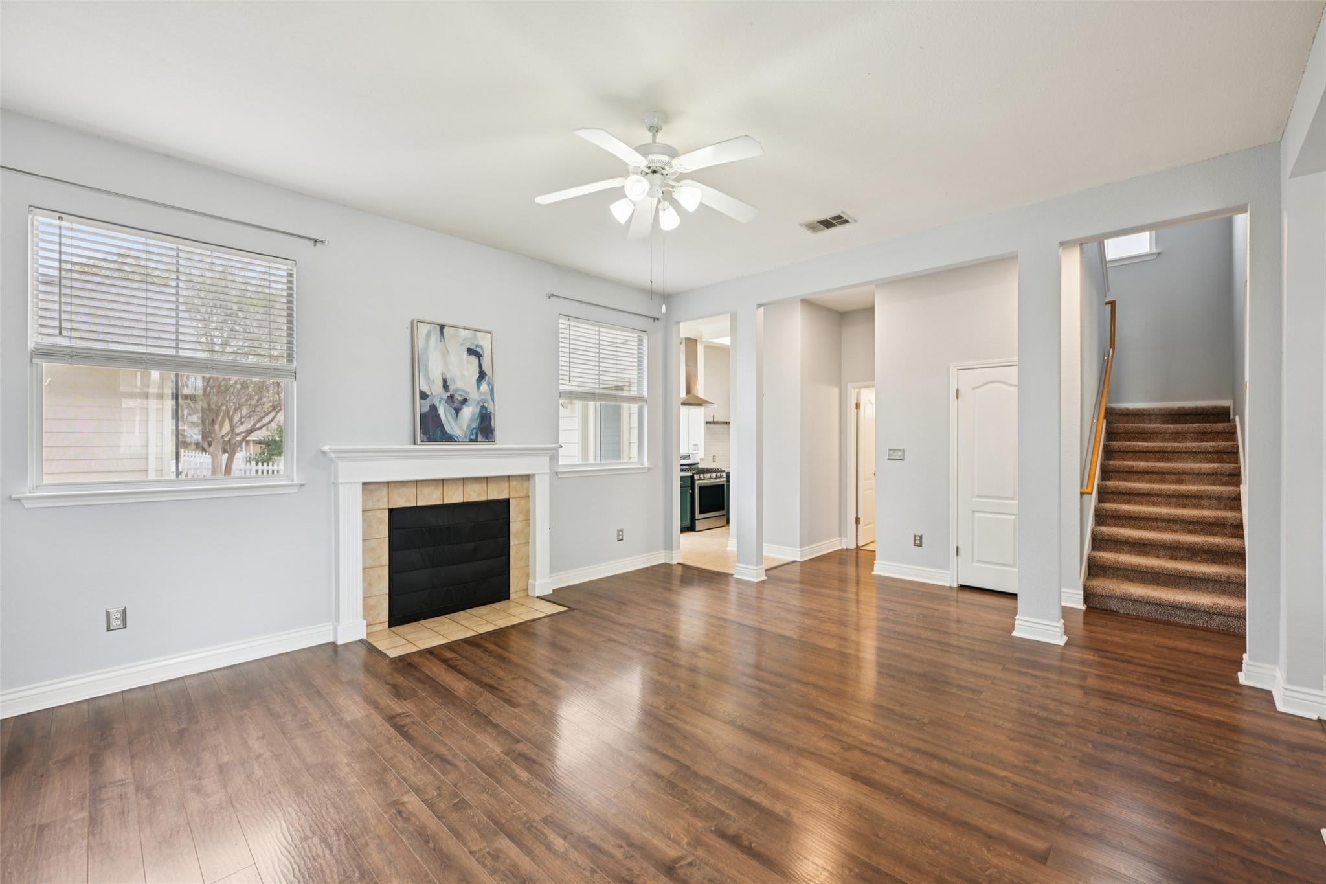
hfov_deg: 100.4
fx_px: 552
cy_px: 442
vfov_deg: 77.3
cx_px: 663
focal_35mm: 15
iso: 180
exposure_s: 1/15
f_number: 5.6
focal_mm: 15
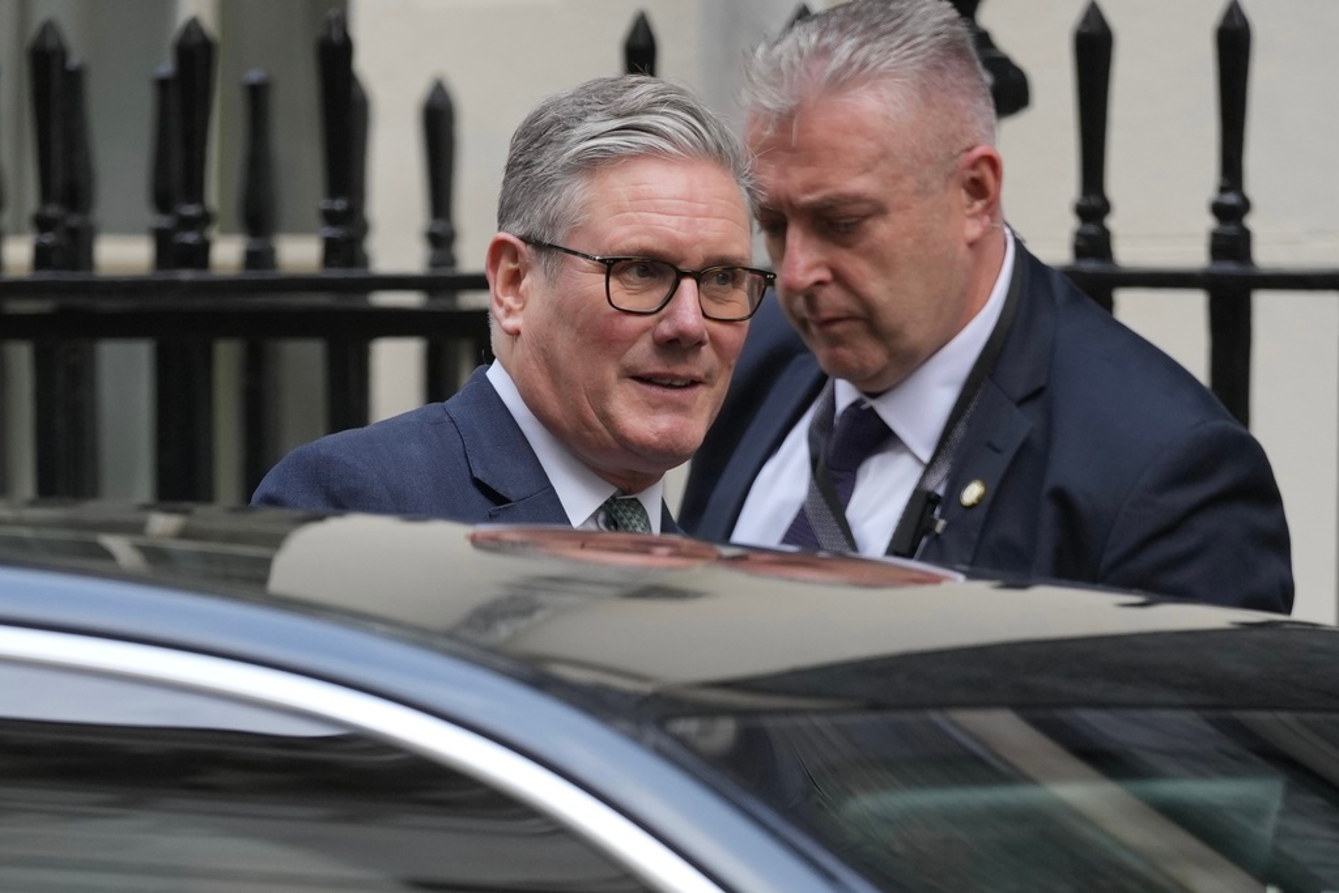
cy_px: 446
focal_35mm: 200
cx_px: 670
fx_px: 7439
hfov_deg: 10.3
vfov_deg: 6.9
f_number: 2.8
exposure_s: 1/800
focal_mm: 200
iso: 500
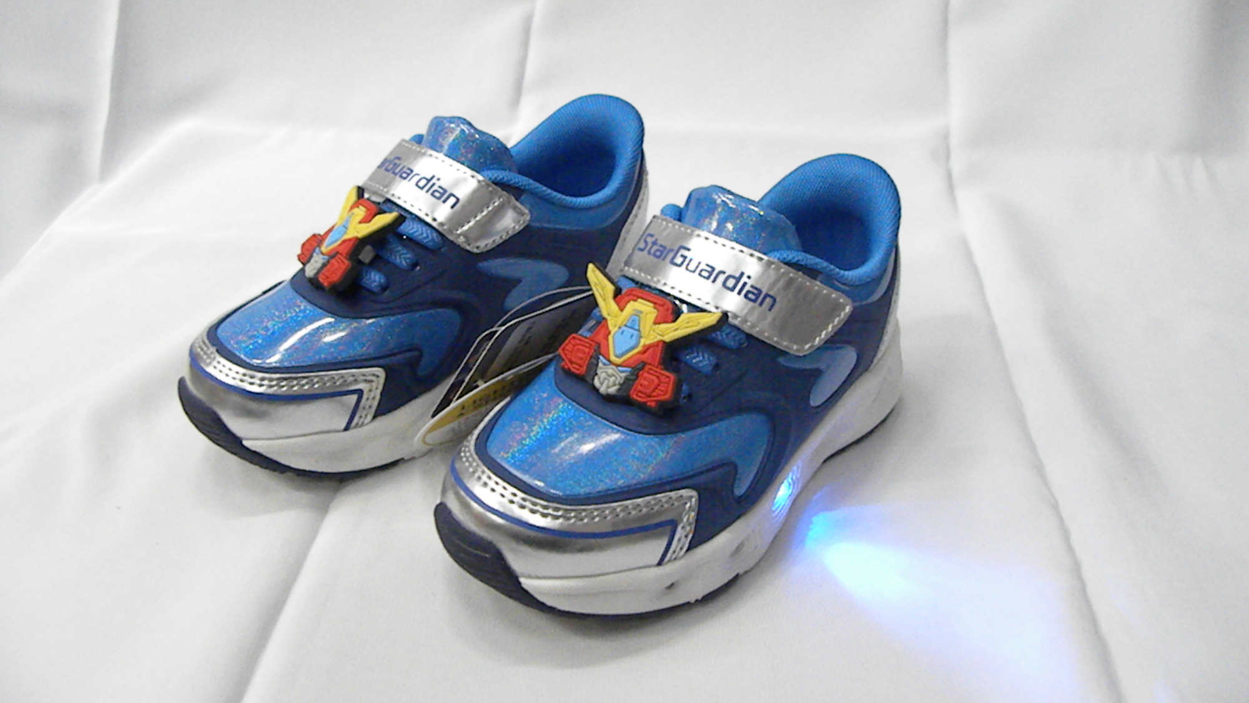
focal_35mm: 29
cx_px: 620
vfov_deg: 40.2
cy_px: 329
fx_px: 960
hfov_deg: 66.1
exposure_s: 1/270
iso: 997
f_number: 2.8
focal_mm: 4.6
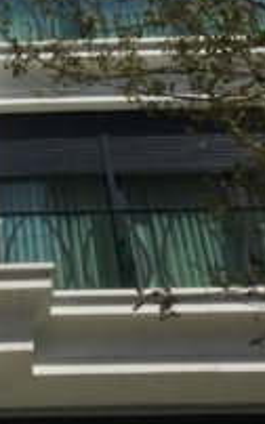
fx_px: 1018
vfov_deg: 21.4
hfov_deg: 14.1
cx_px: -100
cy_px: -120
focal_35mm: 88
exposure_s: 1/3546
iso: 25
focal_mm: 3.3
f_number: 2.4
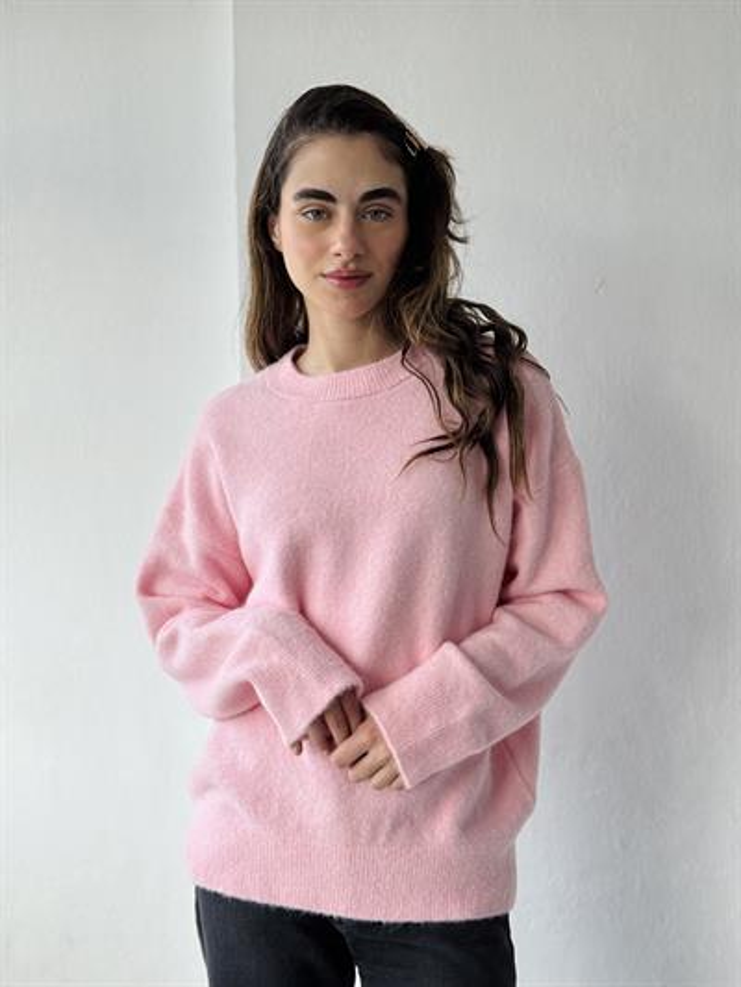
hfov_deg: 30.3
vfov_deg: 39.6
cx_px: 370
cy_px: 494
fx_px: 1369
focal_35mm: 48
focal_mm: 6.76
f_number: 1.78
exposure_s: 1/218
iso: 64
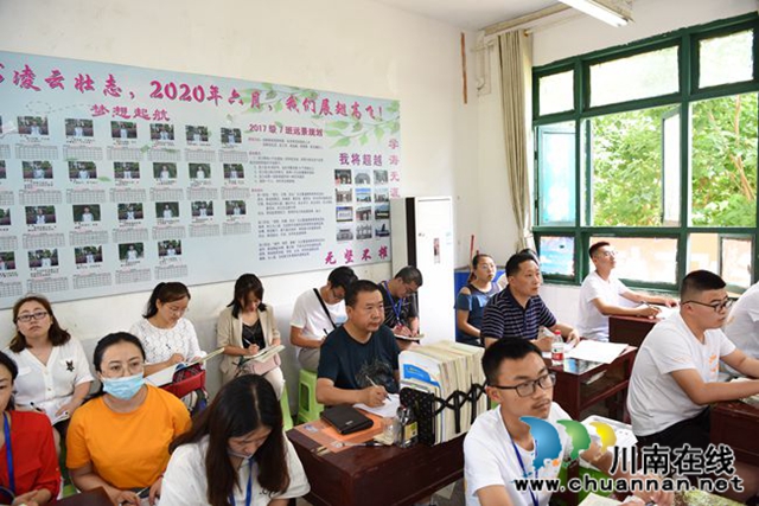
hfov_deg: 73.7
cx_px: 380
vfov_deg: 53.2
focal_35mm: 24
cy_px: 253
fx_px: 506
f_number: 4
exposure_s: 1/80
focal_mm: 24
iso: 800
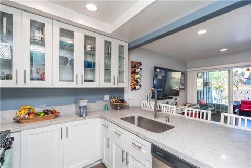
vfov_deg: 72.1
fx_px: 115
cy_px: 84
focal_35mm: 16
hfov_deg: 95.0
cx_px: 126
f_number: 4
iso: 100
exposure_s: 1/60
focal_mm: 16.5
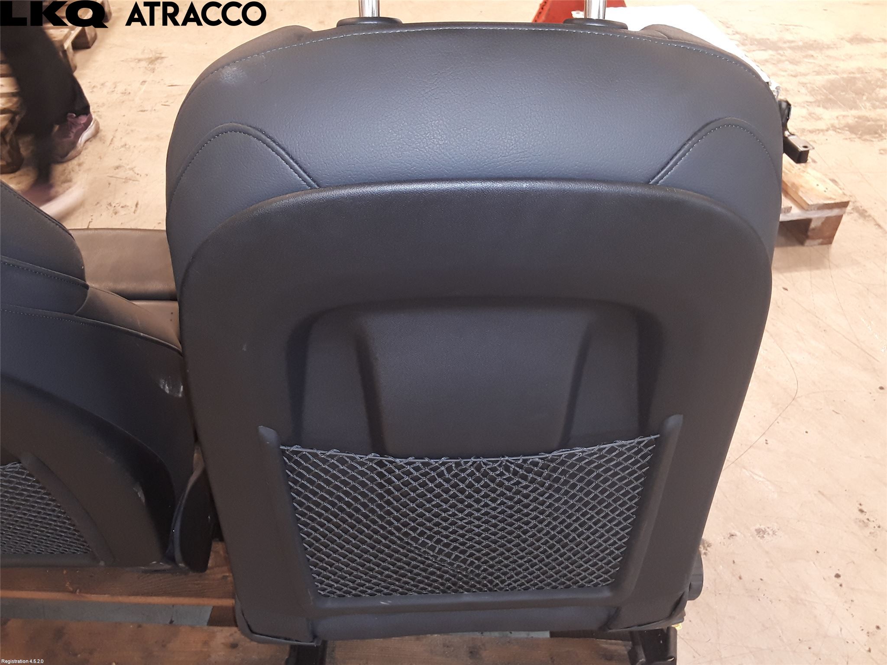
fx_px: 717
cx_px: 444
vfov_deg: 49.7
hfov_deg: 63.4
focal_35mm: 28
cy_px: 332
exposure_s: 1/17
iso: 100
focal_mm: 2.91
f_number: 1.9
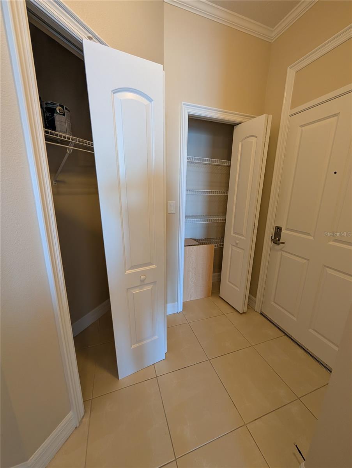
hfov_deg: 94.6
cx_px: 176
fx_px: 162
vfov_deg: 110.5
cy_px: 234
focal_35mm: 12
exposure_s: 1/60
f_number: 1.7
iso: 326
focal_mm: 2.02
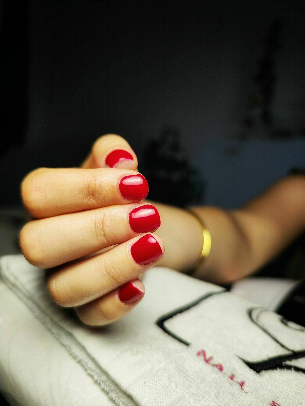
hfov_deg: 58.9
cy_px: 203
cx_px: 152
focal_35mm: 23
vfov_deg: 73.9
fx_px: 270
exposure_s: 1/120
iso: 50
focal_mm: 7.01
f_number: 1.69
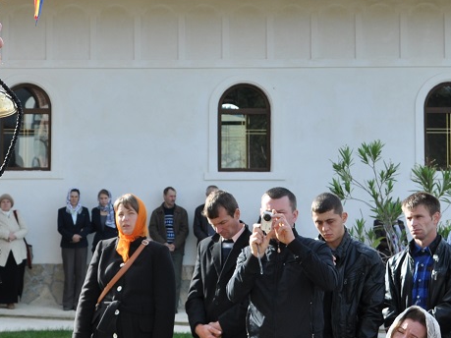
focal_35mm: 94
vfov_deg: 15.6
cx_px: 143
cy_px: 90
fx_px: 1228
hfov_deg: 20.7
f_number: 6.3
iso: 200
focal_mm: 25
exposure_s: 1/320
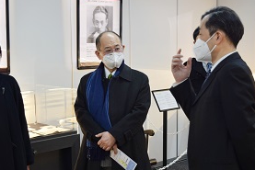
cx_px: 100
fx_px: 466
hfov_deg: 30.5
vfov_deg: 20.7
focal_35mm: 66
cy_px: 104
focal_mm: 27
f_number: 4
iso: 500
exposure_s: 1/40
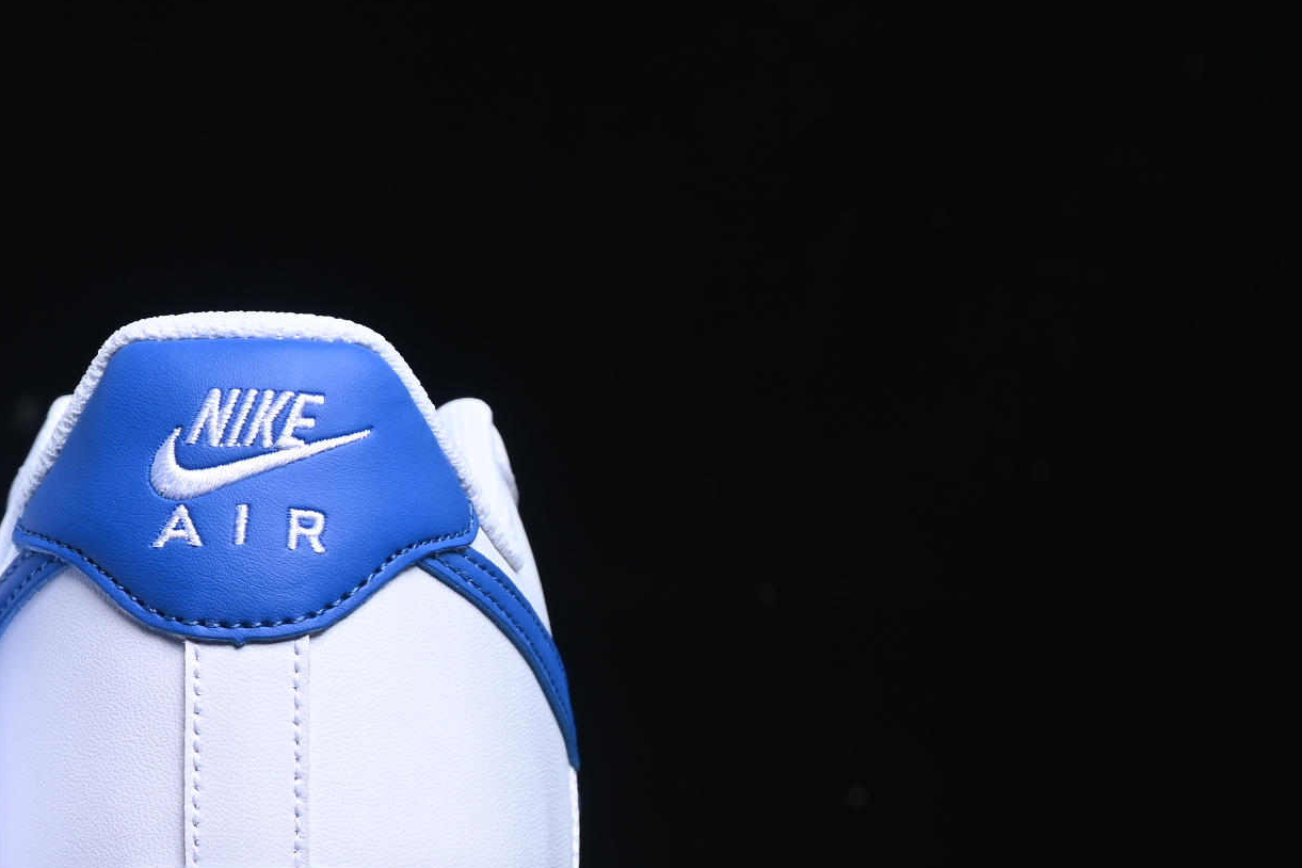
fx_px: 6184
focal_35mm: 171
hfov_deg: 11.9
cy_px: 566
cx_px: -21
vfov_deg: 8.0
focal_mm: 50
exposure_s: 1/50
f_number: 6.3
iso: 160
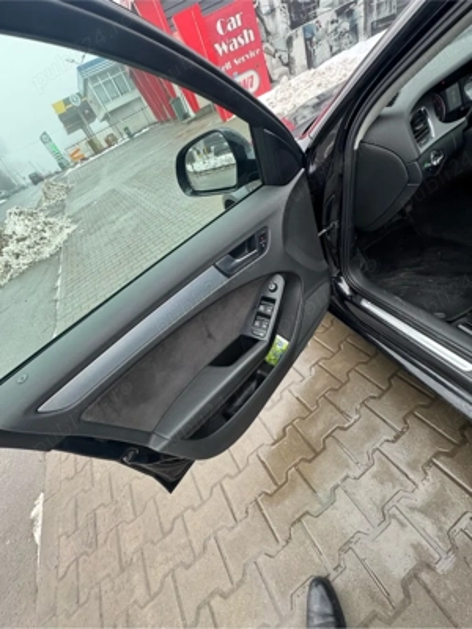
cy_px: 314
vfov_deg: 102.1
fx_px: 255
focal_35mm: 14
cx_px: 236
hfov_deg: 85.7
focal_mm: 2.22
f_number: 2.2
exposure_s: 1/99
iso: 160
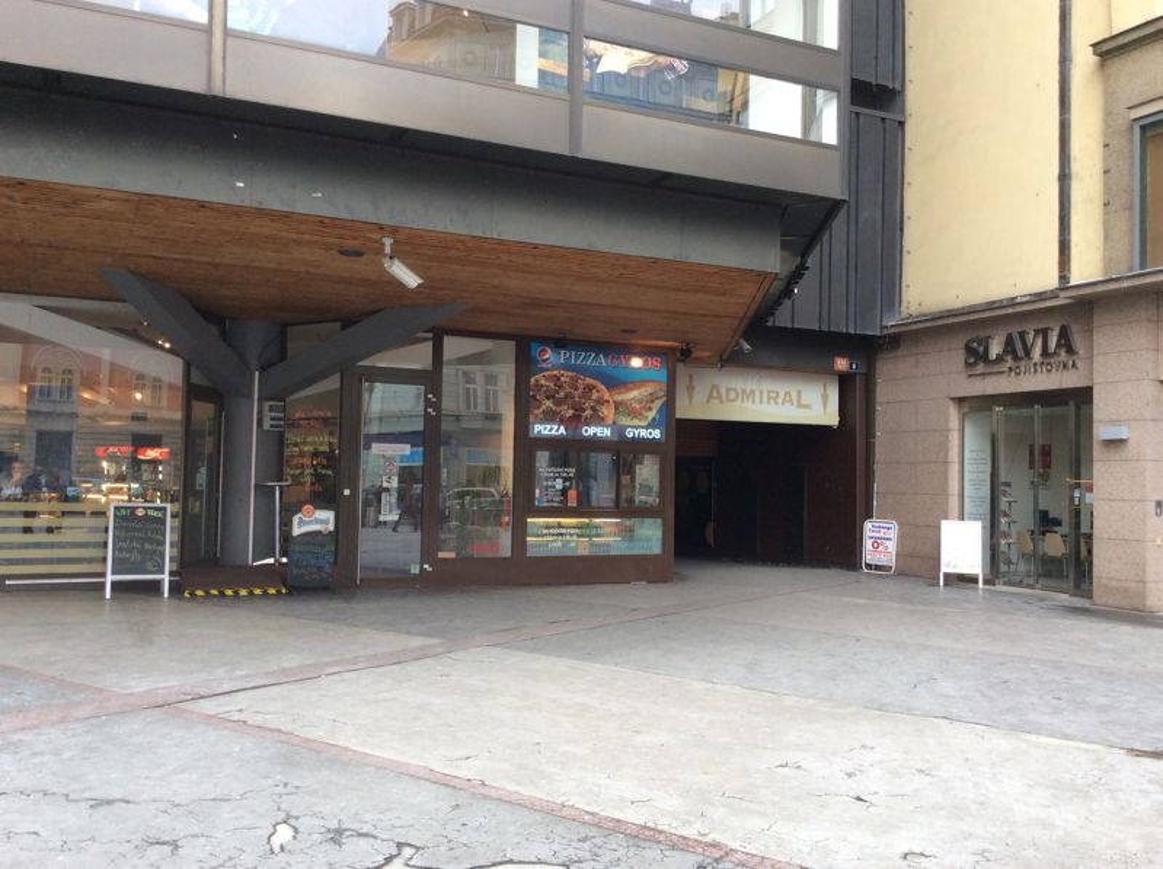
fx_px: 1107
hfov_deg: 55.4
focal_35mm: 33
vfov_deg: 42.9
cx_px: 582
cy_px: 434
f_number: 2.4
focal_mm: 3.3
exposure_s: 1/120
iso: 50
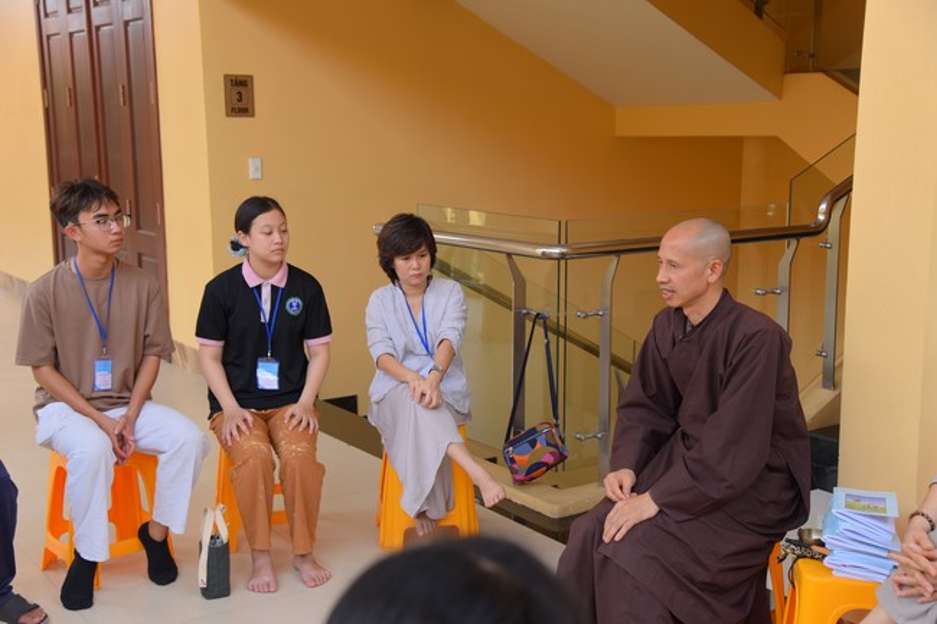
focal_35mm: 46
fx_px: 1197
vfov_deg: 29.2
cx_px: 468
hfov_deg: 42.8
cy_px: 312
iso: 100
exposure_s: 1/80
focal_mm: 46
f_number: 5.6
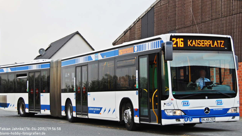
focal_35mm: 57
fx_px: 363
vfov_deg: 21.2
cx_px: 120
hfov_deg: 36.9
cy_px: 53
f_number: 4.8
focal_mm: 35
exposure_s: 1/60
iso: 200
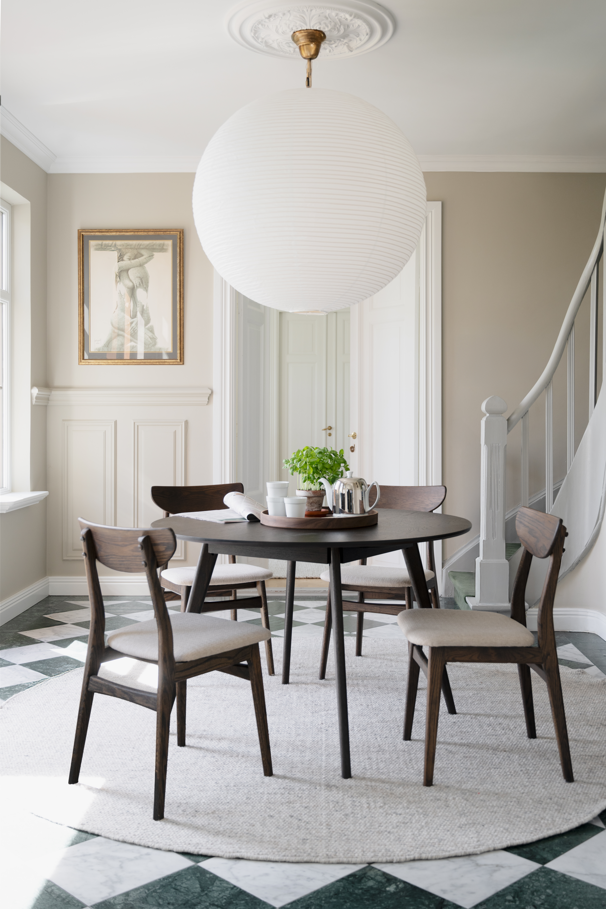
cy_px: 454
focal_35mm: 37
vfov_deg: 51.9
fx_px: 934
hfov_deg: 35.9
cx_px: 303
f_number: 4
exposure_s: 1/100
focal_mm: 37
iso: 160
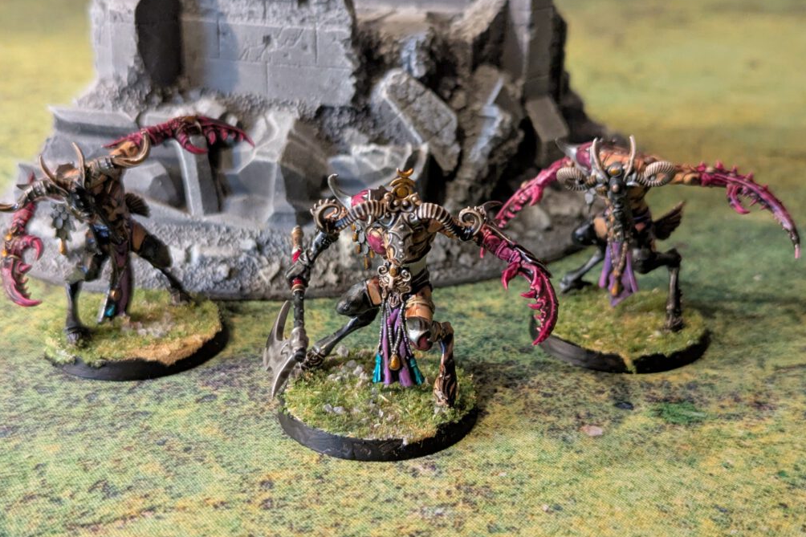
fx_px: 1142
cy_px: 285
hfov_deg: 38.9
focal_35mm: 51
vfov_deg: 26.5
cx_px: 409
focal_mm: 6.81
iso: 1058
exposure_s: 1/25
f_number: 1.85
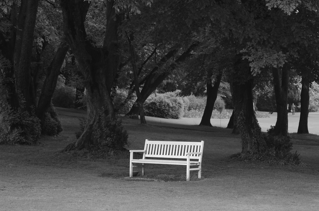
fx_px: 729
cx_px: 160
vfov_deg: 16.5
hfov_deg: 24.7
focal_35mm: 82
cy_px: 106
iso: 200
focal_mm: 55
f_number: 6.3
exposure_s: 1/100
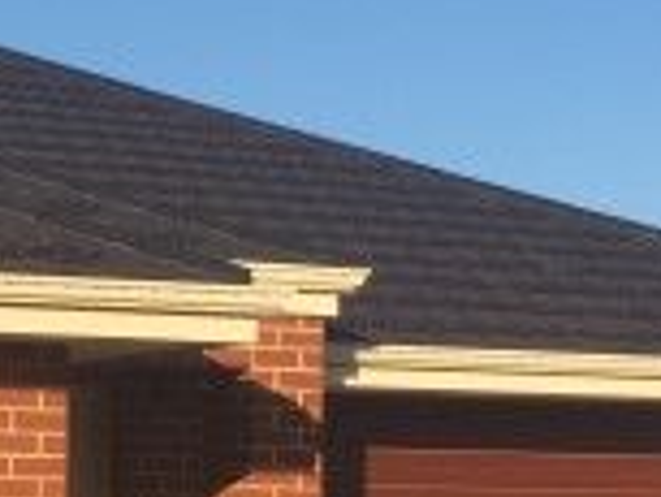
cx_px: -143
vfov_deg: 12.1
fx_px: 2312
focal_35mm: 121
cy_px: 527
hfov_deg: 15.6
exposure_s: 1/1582
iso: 32
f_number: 2.2
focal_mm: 4.15
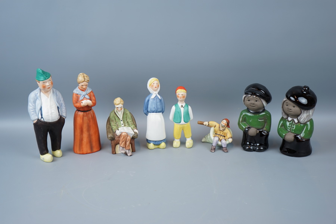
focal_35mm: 50
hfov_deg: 39.6
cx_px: 168
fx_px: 467
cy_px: 112
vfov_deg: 27.0
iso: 125
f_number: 4.5
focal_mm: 50
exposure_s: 1/60
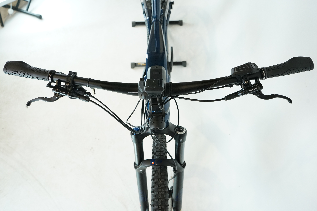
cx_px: 158
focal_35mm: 31
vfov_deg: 42.3
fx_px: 273
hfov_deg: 60.3
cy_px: 106
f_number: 5.6
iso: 2000
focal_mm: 31
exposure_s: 1/200
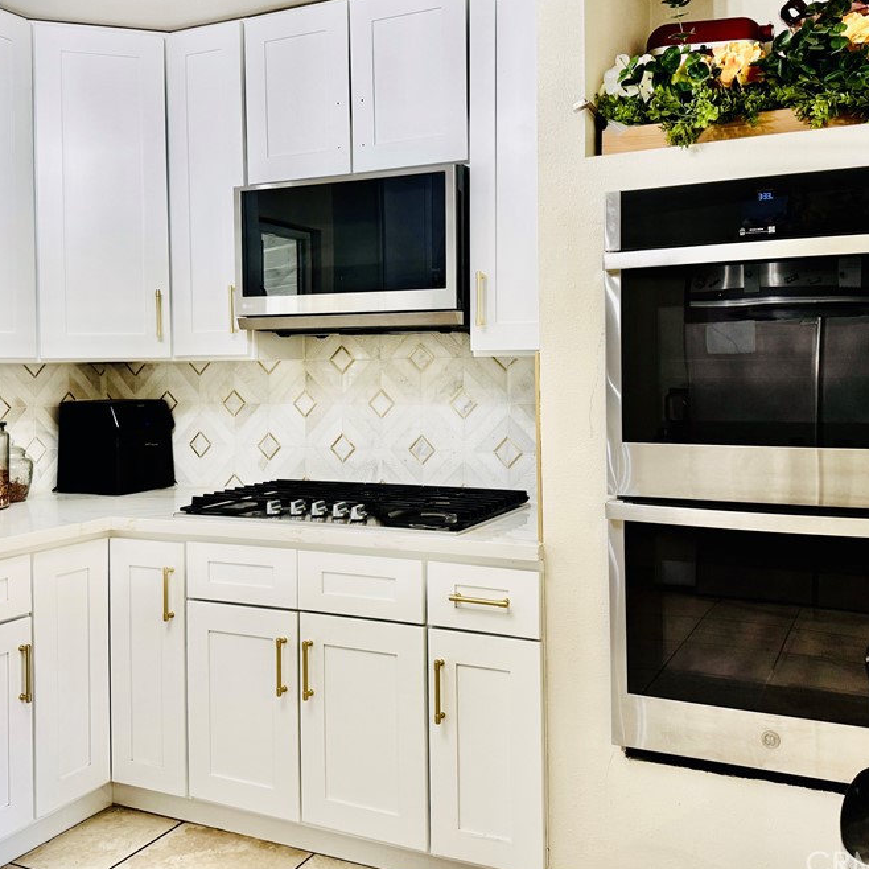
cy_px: 375
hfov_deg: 49.7
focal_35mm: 33
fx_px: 937
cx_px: 429
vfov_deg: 49.6
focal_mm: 6.76
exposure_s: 1/120
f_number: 1.78
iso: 160
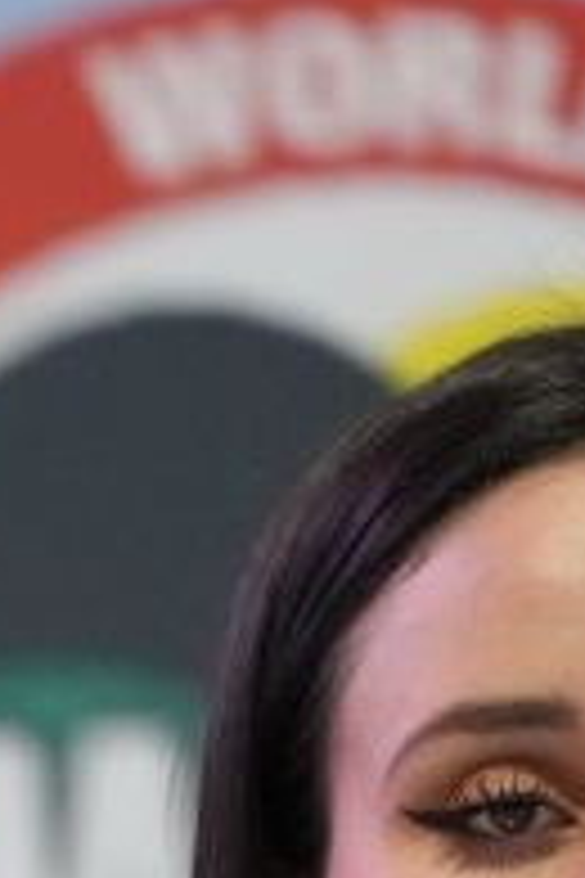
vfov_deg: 1.7
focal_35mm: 1232
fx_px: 30028
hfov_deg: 1.1
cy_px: 2035
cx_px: -1071
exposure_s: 1/250
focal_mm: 200
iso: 4000
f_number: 2.8
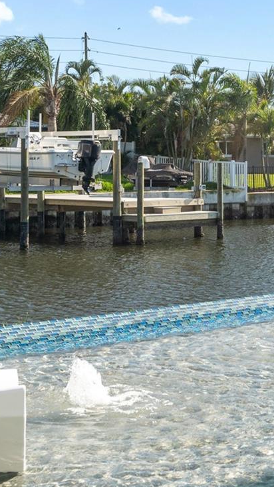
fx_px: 1034
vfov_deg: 26.4
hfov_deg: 15.0
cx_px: 235
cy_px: 155
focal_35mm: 80
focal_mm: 35
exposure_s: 1/250
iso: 250
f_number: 9
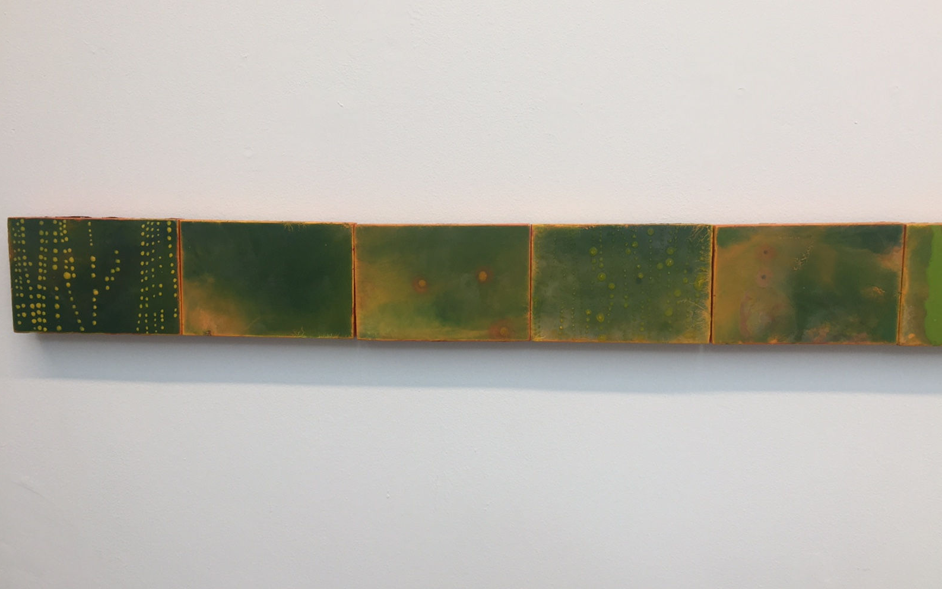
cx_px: 472
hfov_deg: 61.2
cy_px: 285
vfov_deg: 40.6
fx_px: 796
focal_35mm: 31
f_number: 2.2
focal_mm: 4.15
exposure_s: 1/50
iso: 40
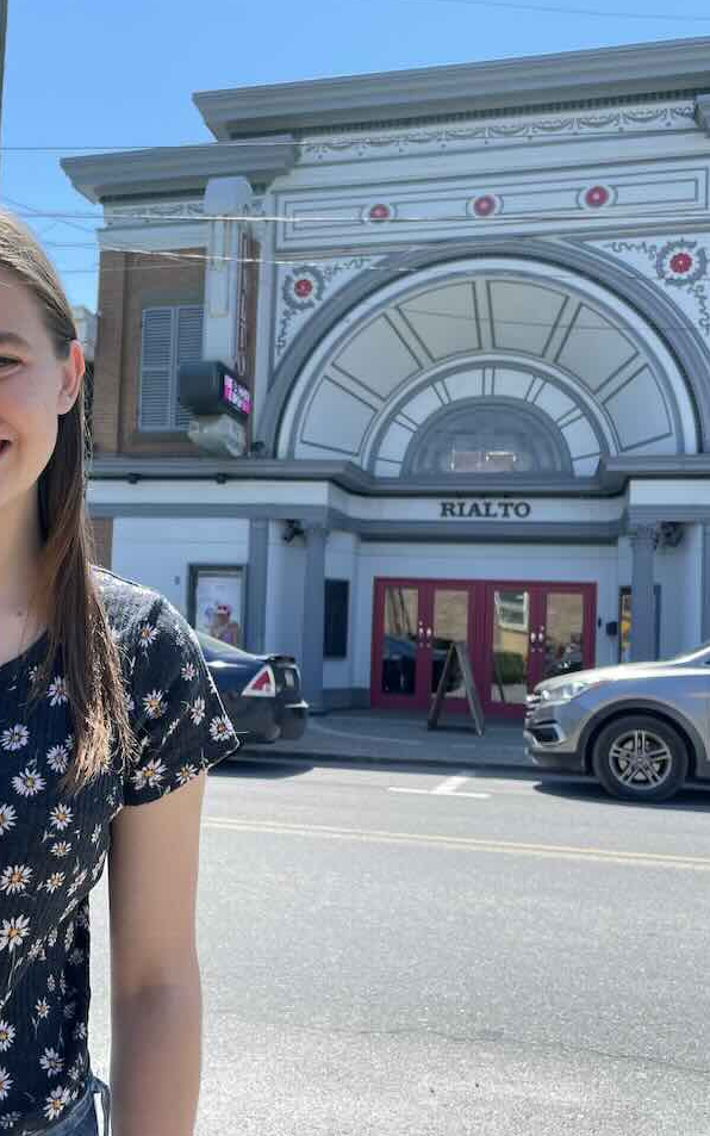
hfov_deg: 33.9
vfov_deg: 52.7
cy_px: 566
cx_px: 199
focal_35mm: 37
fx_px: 1145
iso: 32
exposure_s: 1/1742
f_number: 1.6
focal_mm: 4.2
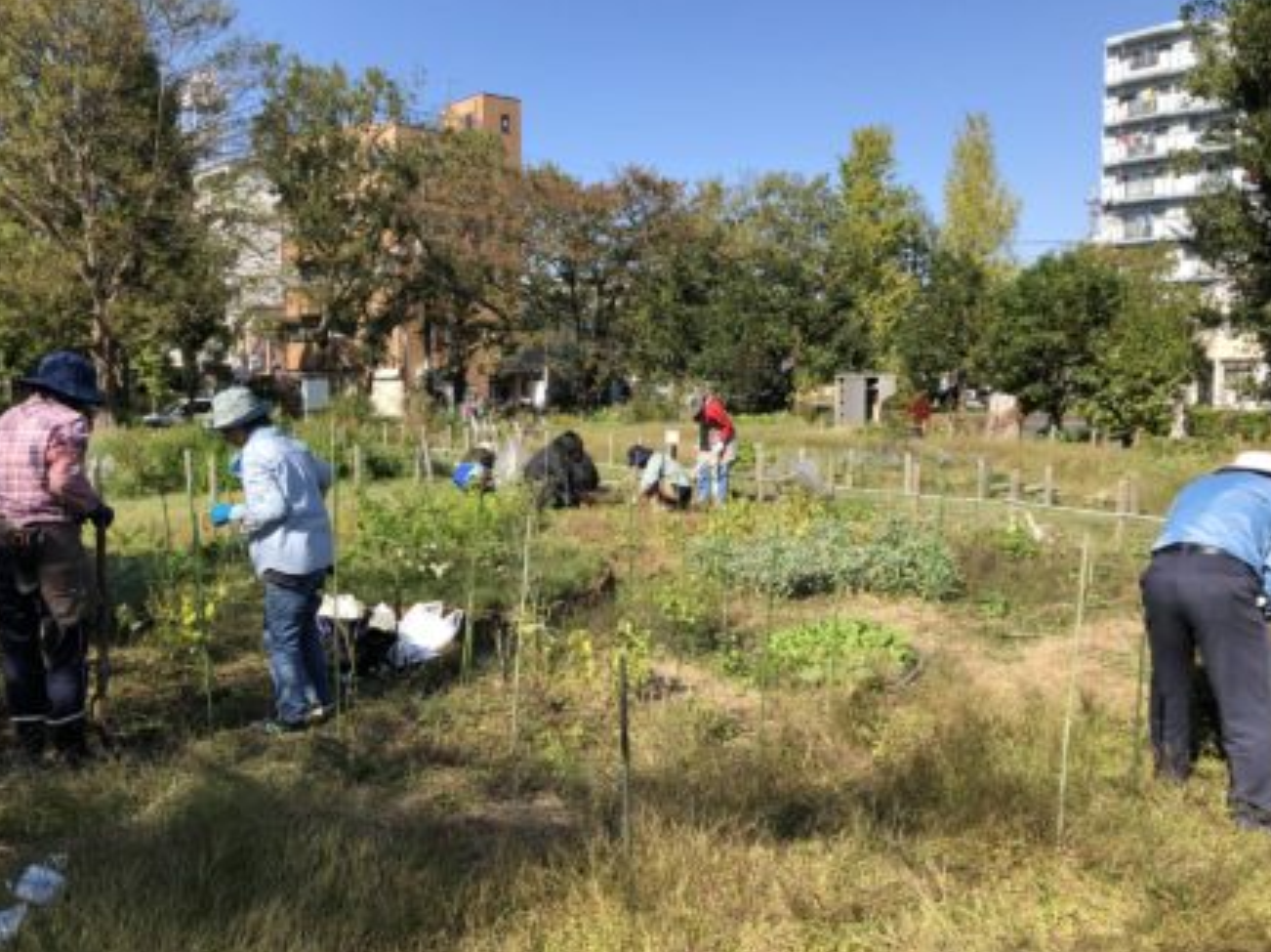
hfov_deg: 58.4
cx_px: 638
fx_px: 1138
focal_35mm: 31
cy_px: 475
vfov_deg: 45.4
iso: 20
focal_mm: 3.99
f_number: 1.8
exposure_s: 1/1230
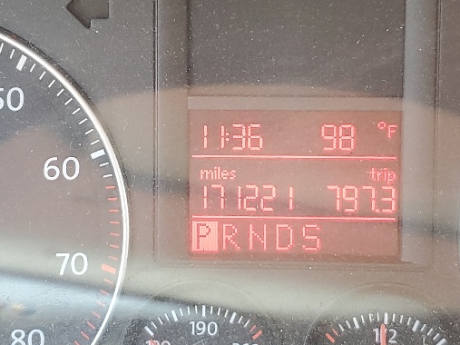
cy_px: 133
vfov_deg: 18.0
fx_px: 1089
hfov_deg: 23.8
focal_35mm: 82
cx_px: 201
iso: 86
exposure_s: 1/100
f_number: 1.5
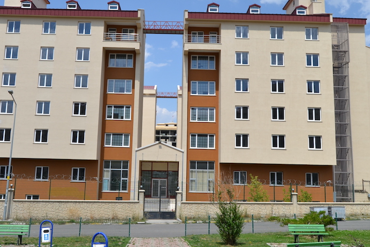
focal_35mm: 40
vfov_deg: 33.3
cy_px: 102
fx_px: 411
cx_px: 169
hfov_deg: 48.4
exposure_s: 1/250
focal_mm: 18
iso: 100
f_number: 8
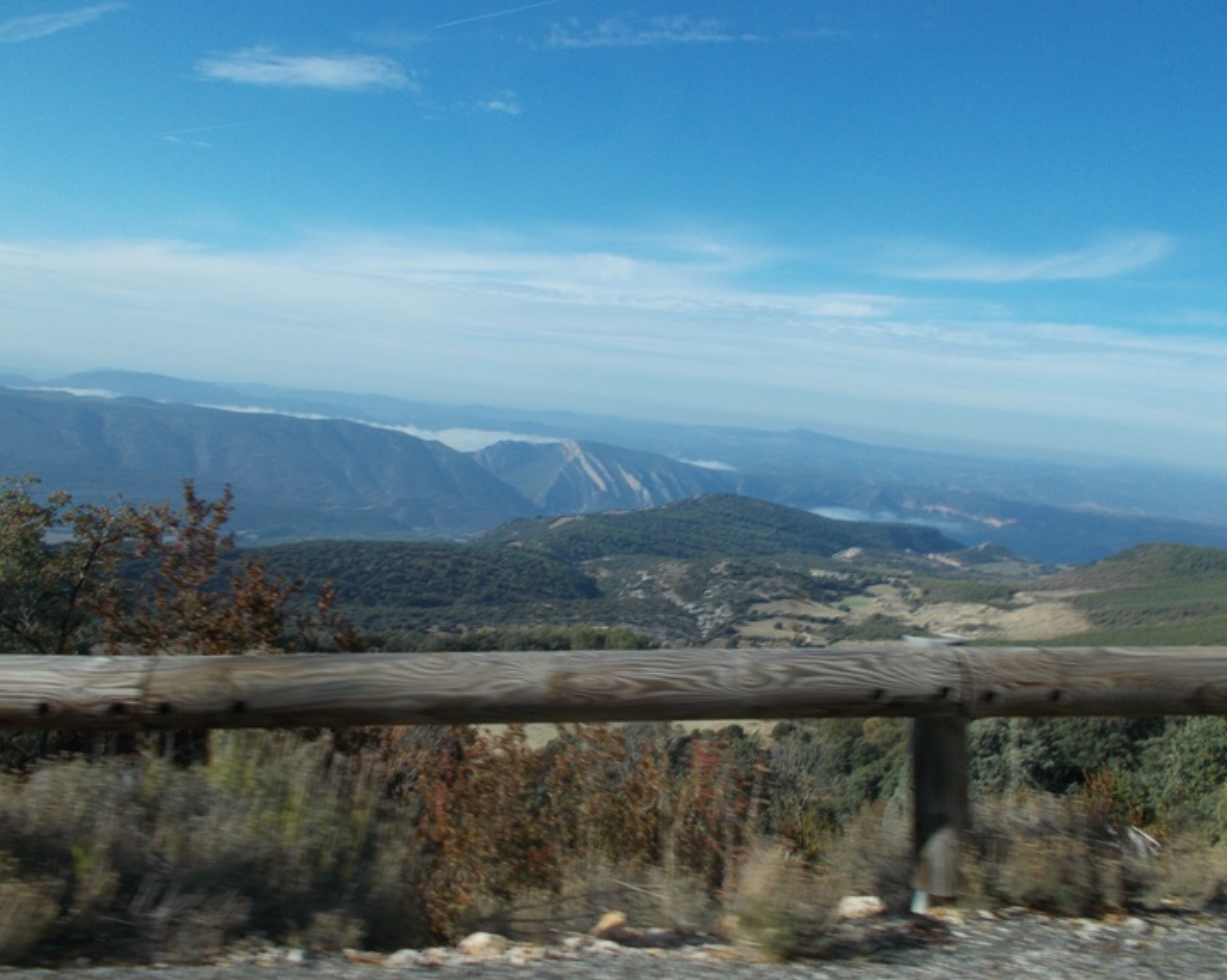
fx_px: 1017
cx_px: 632
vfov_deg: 51.5
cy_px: 481
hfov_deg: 62.2
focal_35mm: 28
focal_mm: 4.6
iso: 80
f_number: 8
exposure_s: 1/160
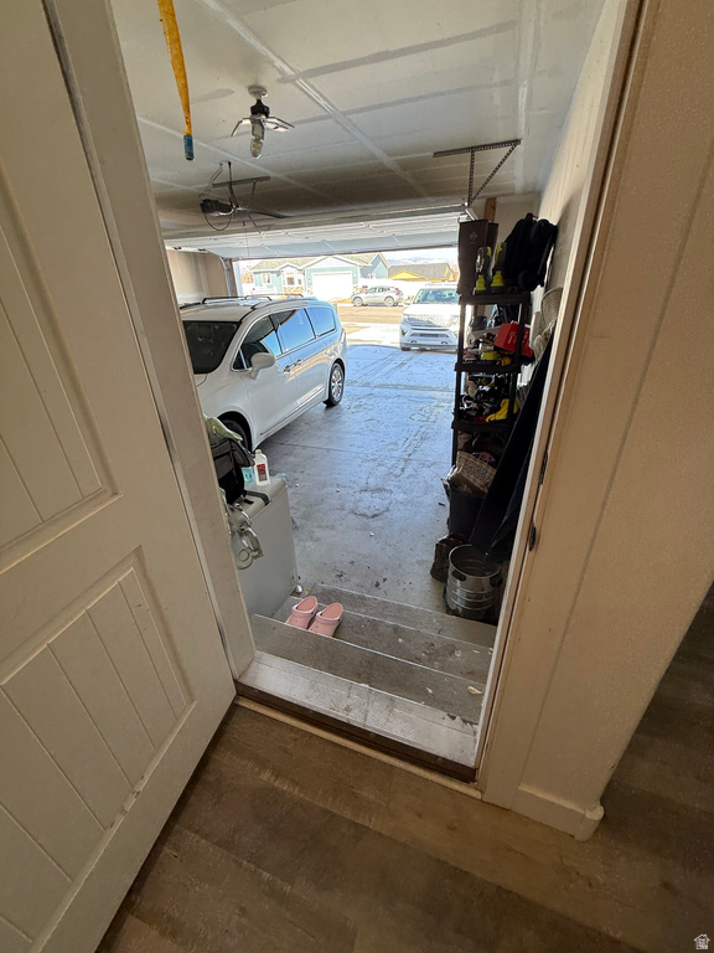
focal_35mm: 14
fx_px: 385
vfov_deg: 102.1
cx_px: 357
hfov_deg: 85.7
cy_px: 476
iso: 50
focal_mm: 2.22
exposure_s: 1/139
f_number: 2.2
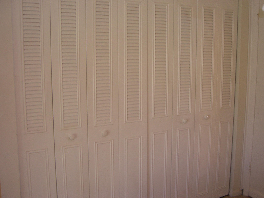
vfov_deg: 34.3
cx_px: 140
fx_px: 320
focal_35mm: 42
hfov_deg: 44.8
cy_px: 95
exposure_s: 1/30
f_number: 2.8
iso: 100
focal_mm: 8
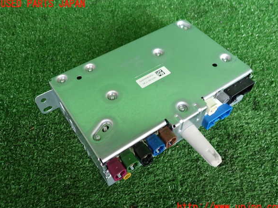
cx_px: 142
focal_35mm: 31
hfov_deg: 58.4
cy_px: 106
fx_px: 249
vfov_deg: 45.4
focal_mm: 5.4
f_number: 2.3
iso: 160
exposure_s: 1/60
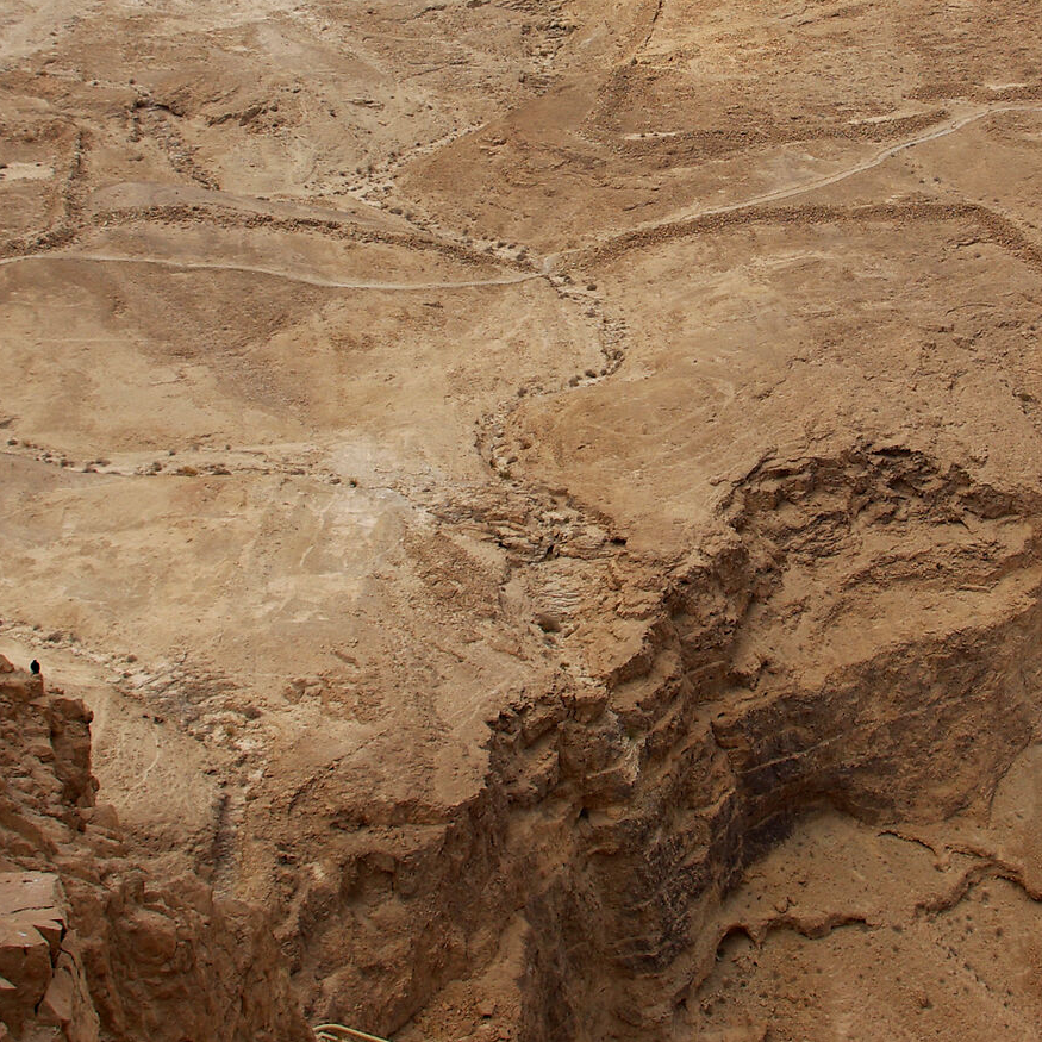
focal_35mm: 63
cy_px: 143
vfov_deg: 26.5
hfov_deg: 27.2
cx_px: 643
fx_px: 2146
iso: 100
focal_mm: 18
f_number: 8
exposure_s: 1/500
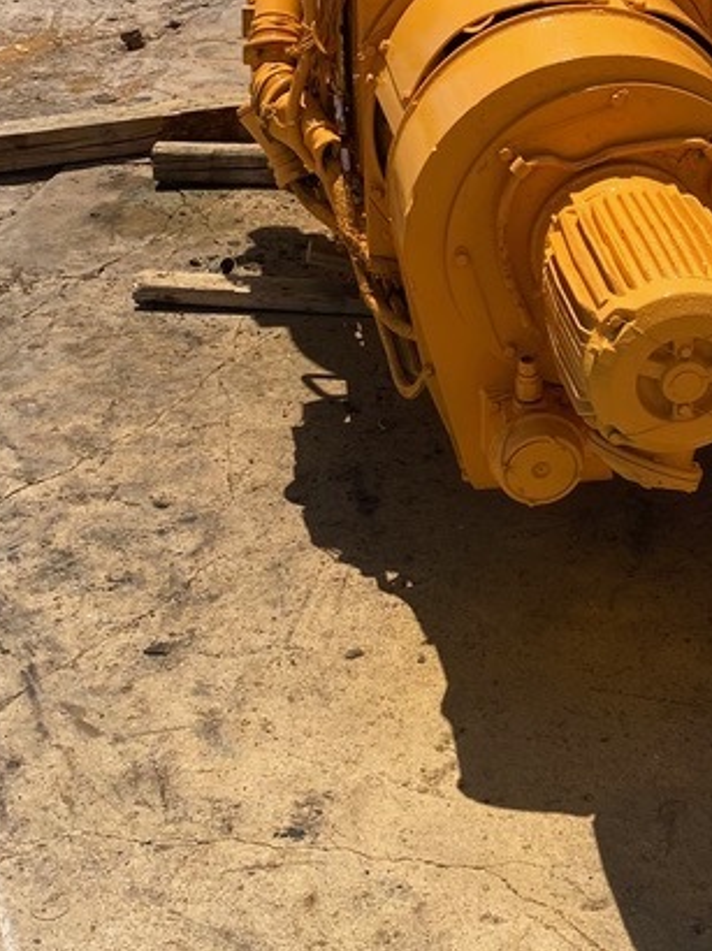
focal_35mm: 65
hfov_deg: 22.2
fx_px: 1784
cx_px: 601
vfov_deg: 29.4
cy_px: 251
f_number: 1.8
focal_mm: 4.25
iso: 32
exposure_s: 1/4274
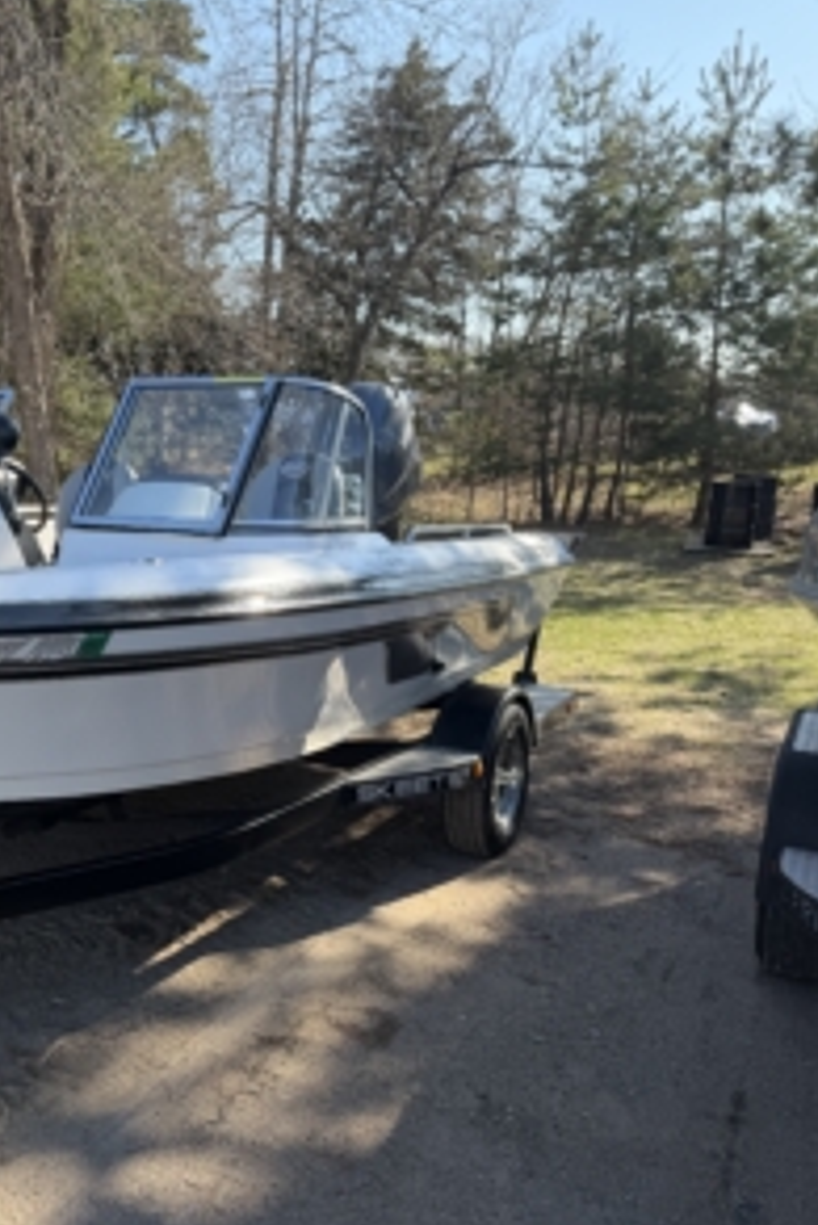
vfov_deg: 55.8
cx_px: 8
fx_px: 1157
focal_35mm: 34
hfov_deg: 35.4
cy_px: 615
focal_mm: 6.76
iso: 80
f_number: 1.78
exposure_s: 1/1174
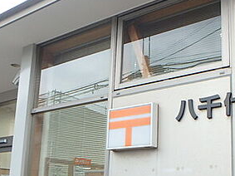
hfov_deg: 40.0
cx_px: 179
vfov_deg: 30.5
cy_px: 148
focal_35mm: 46
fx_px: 312
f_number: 3.5
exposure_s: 1/60
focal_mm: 3.7
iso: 160
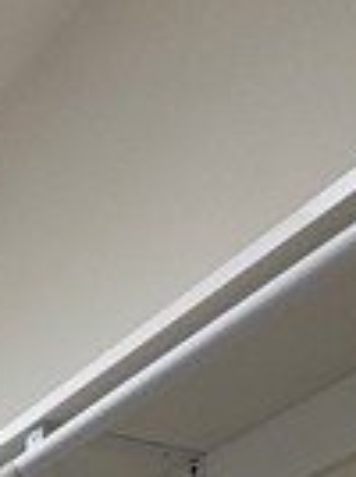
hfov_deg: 16.0
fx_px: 922
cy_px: 1022
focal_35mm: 67
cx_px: -395
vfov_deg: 17.4
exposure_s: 1/120
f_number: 2.2
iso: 125
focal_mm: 2.22
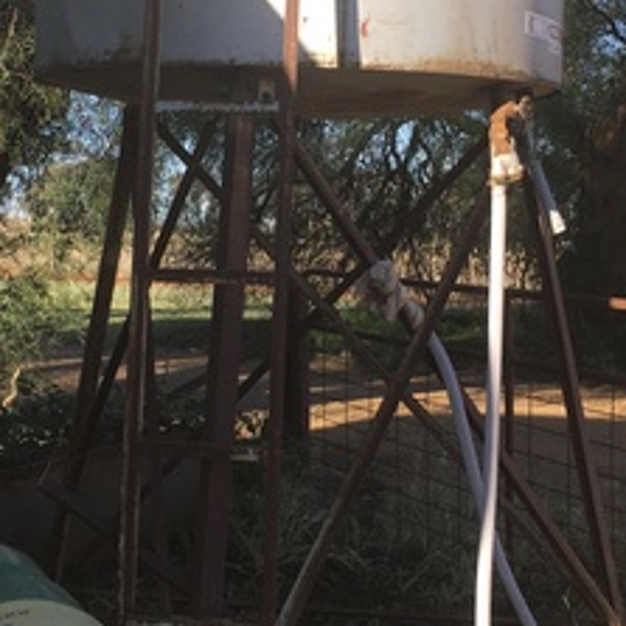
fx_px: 1555
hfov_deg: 22.8
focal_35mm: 76
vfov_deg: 22.6
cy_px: 167
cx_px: 323
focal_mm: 4.15
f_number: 2.2
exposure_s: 1/699
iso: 25
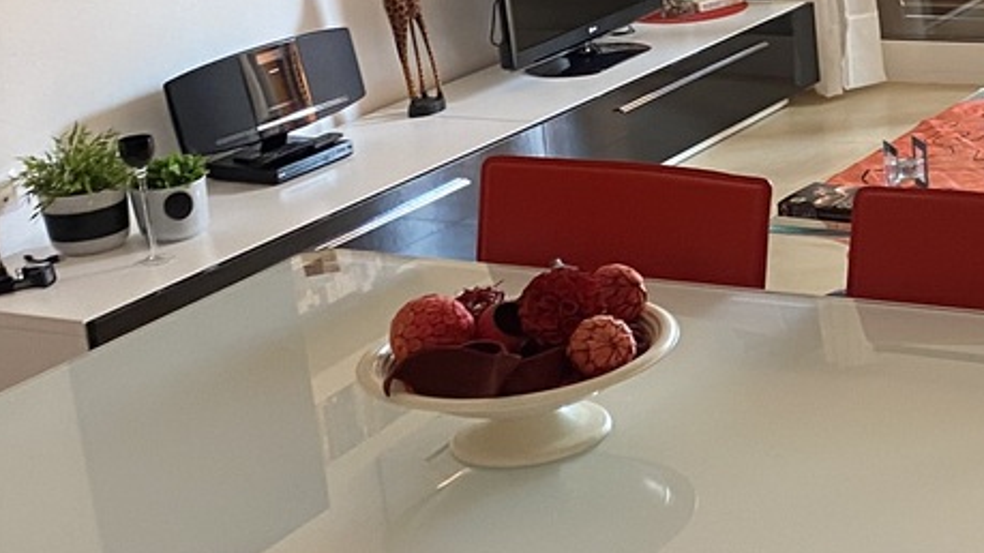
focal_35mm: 79
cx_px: 900
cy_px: 199
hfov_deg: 25.9
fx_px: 2061
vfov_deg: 15.3
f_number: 1.8
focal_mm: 4.25
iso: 125
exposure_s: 1/70
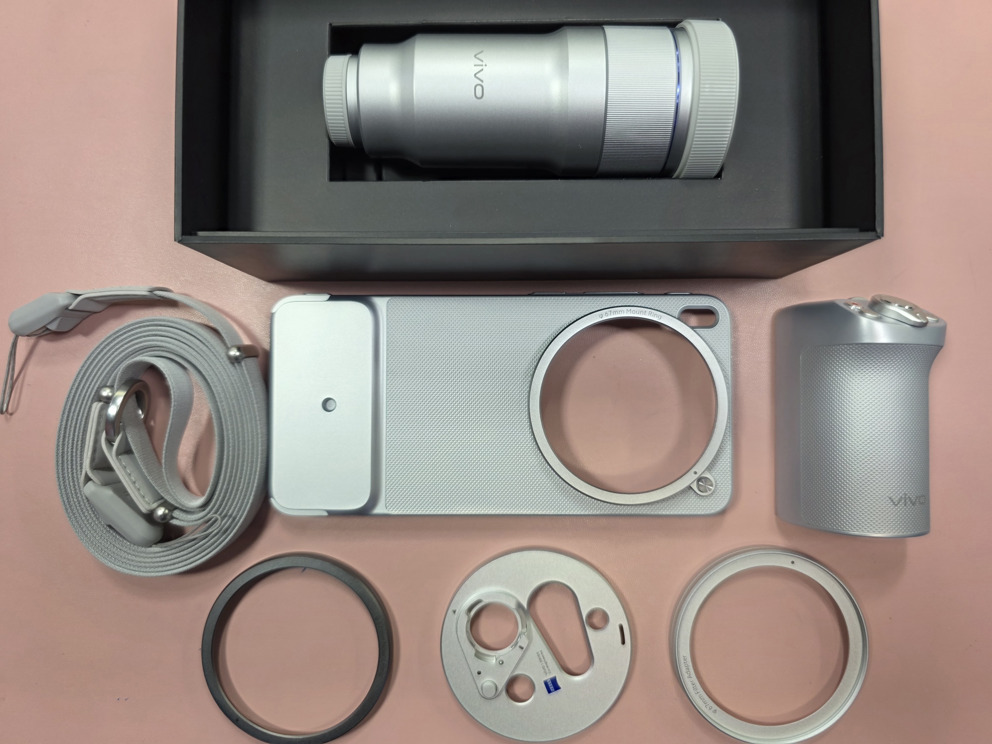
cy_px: 372
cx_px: 496
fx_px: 659
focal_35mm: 23
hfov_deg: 73.9
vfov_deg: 58.9
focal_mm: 6.3
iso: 40
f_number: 1.7
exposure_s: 1/101
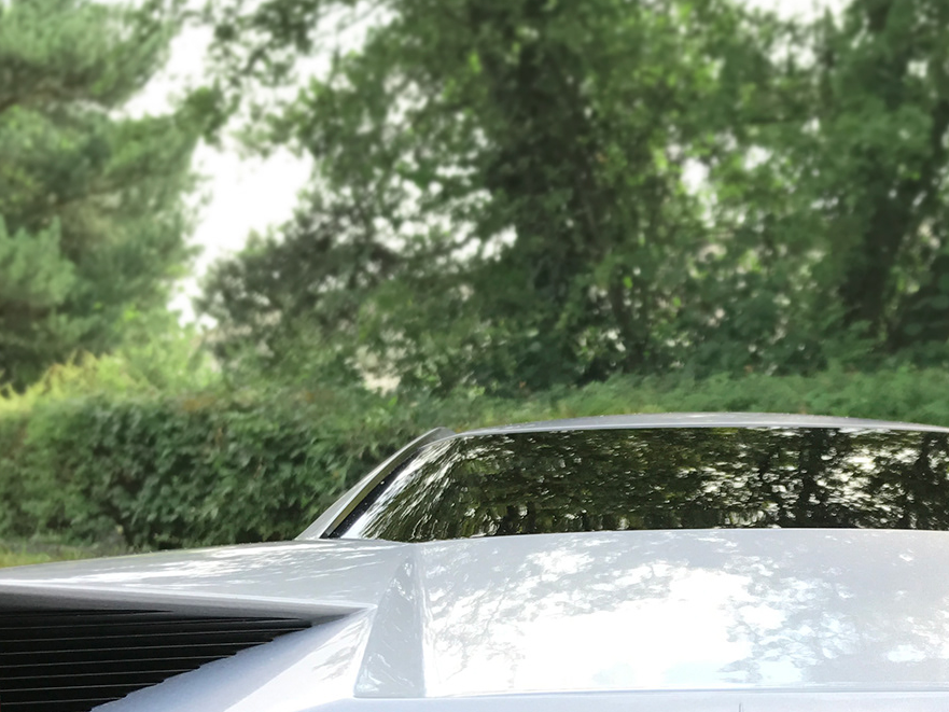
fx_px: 1673
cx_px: 695
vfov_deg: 23.0
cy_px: 728
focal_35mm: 61
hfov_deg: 31.2
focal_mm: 3.99
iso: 20
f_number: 1.8
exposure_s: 1/606
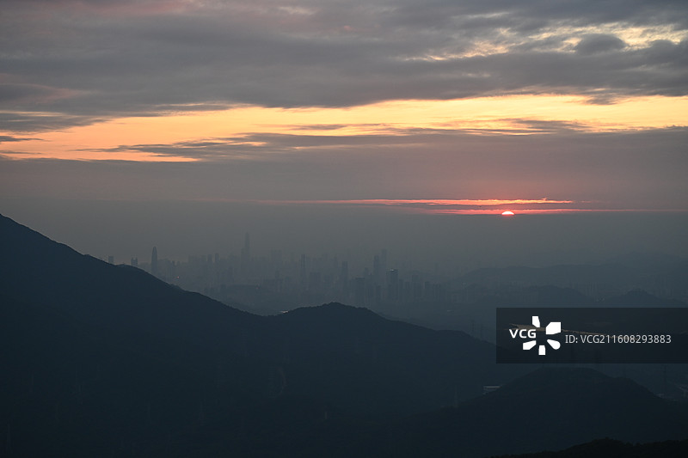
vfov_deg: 15.4
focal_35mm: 88
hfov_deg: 23.0
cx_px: 344
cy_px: 229
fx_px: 1691
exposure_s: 1/250
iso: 280
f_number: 4.8
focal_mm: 59
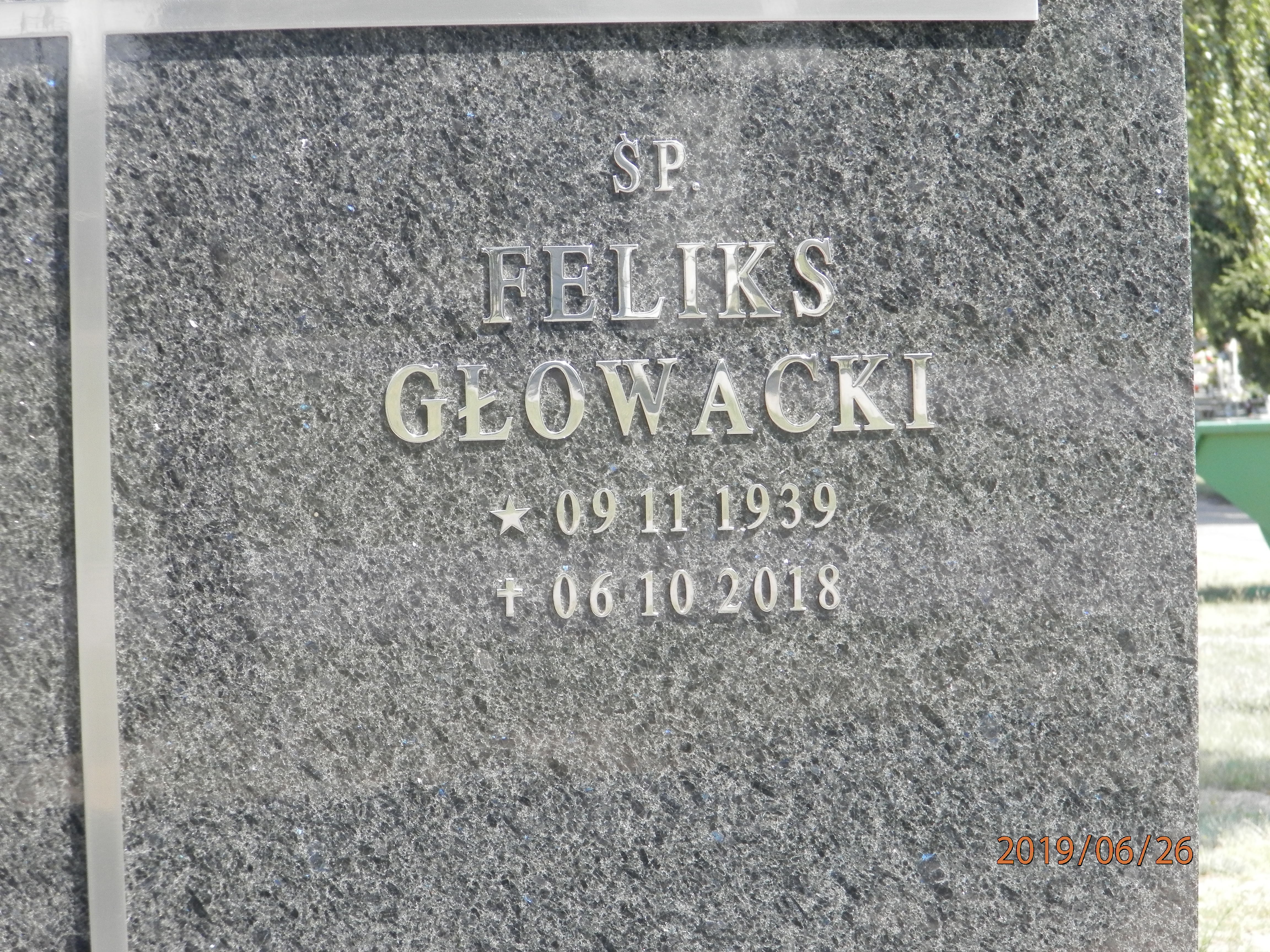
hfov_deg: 12.9
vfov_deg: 9.7
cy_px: 476
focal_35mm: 153
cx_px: 635
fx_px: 5613
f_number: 4.9
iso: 160
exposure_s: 1/200
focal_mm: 27.4
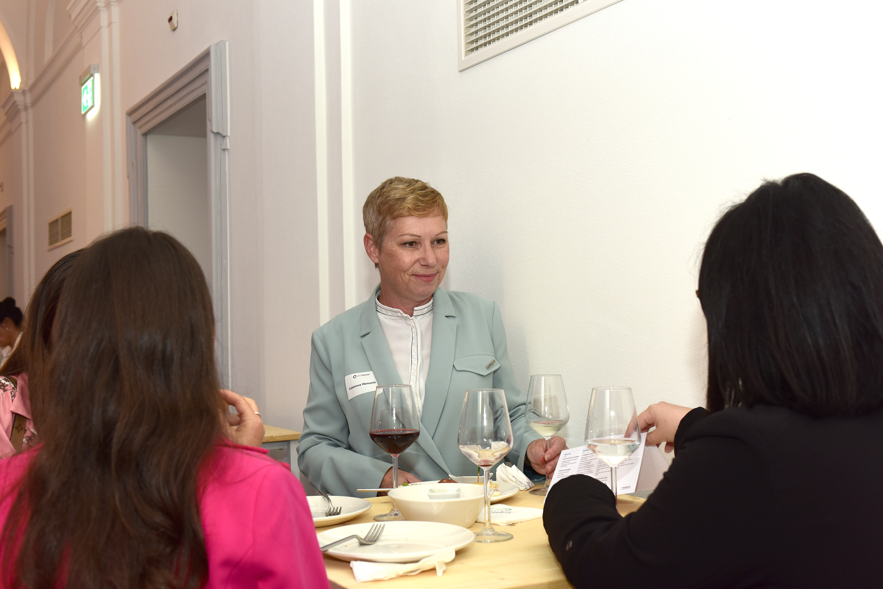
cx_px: 442
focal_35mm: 56
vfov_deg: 24.2
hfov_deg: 35.6
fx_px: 1374
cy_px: 294
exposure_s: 1/60
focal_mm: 56
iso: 500
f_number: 6.3
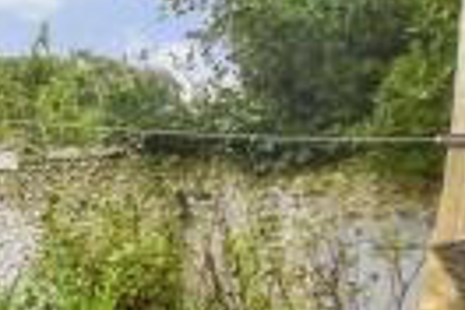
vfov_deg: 24.8
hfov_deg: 26.6
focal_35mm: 54
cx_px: -232
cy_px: 234
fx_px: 697
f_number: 8
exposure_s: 1/100
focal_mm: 10
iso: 160
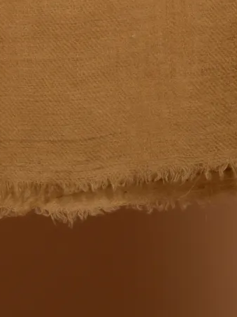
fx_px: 3565
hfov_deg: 3.8
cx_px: 215
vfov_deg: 4.9
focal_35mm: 390
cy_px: -544
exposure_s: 1/200
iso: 125
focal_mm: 72
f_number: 6.3
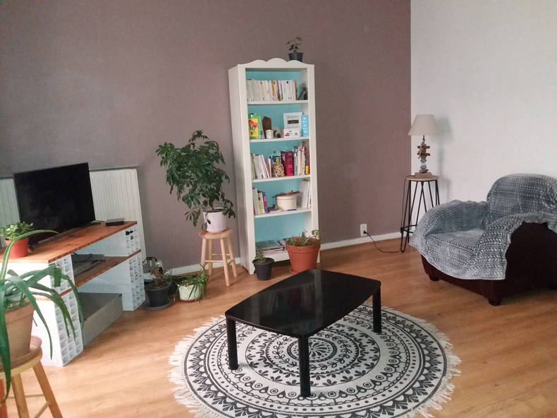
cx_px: 278
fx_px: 450
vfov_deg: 49.7
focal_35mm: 28
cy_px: 209
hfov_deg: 63.5
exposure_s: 1/15
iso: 500
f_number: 1.9
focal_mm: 3.7
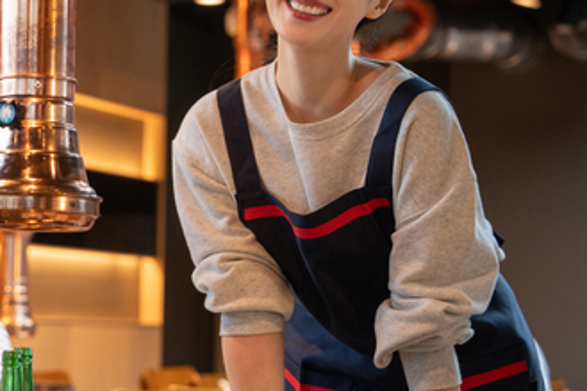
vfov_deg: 10.9
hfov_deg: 16.0
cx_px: 1
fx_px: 2053
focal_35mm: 126
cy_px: 212
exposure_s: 1/250
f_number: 3.2
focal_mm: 57
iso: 1000
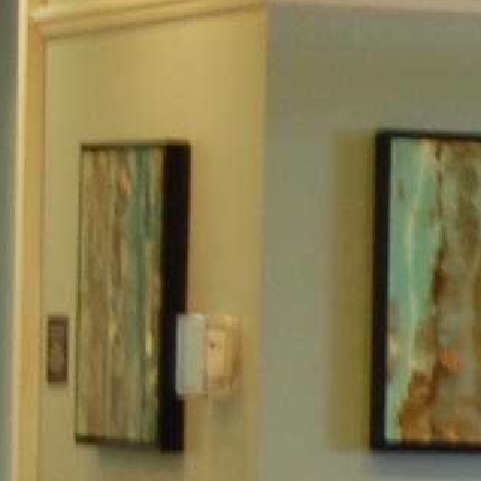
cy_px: 584
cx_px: 1648
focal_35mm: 415
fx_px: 6523
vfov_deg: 4.2
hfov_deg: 4.0
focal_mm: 35
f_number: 4.8
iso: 200
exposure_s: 1/10
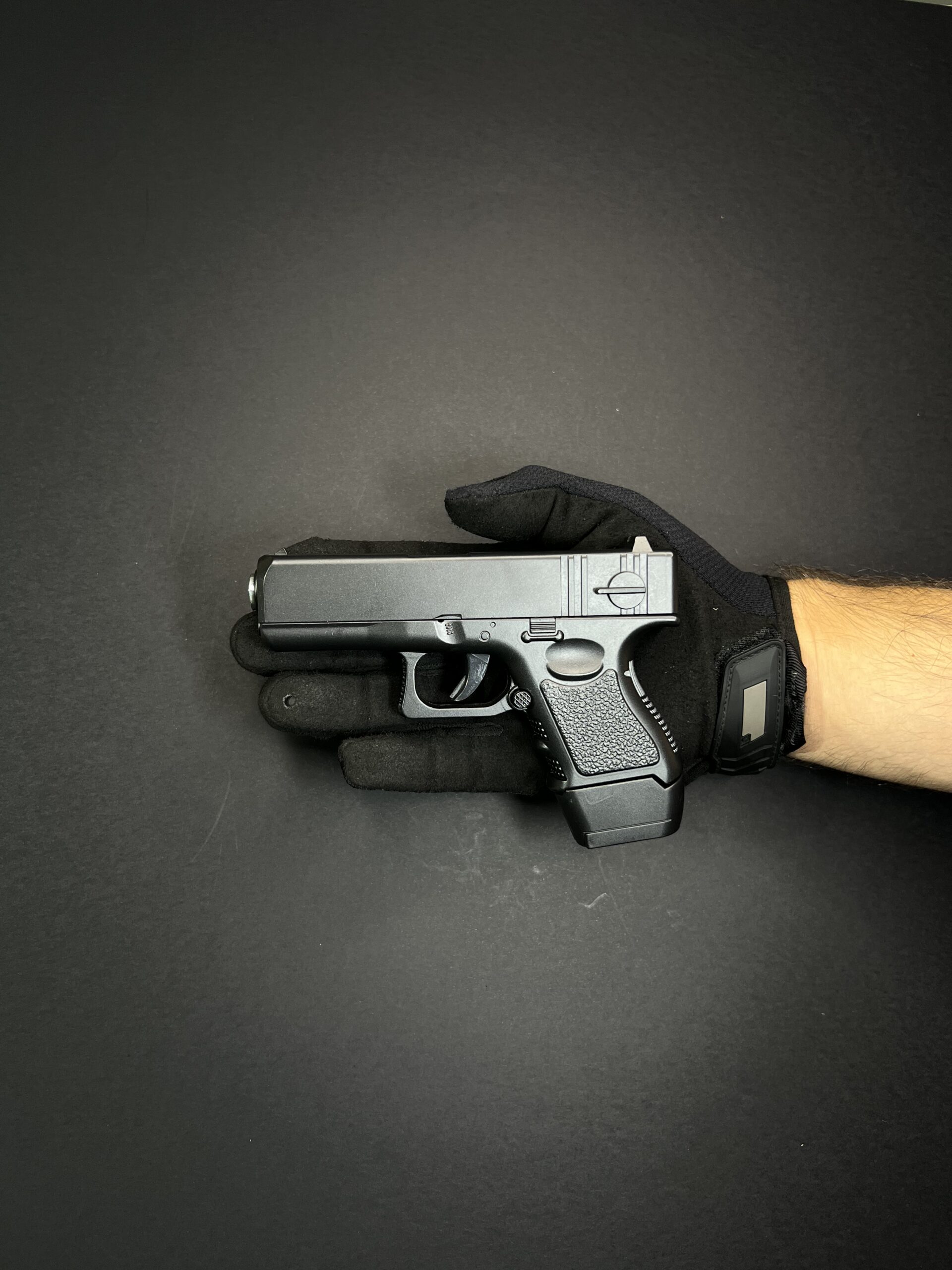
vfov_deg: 67.3
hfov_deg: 53.1
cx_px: 476
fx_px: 953
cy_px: 635
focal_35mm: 26
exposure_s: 1/100
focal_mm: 5.7
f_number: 1.5
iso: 100
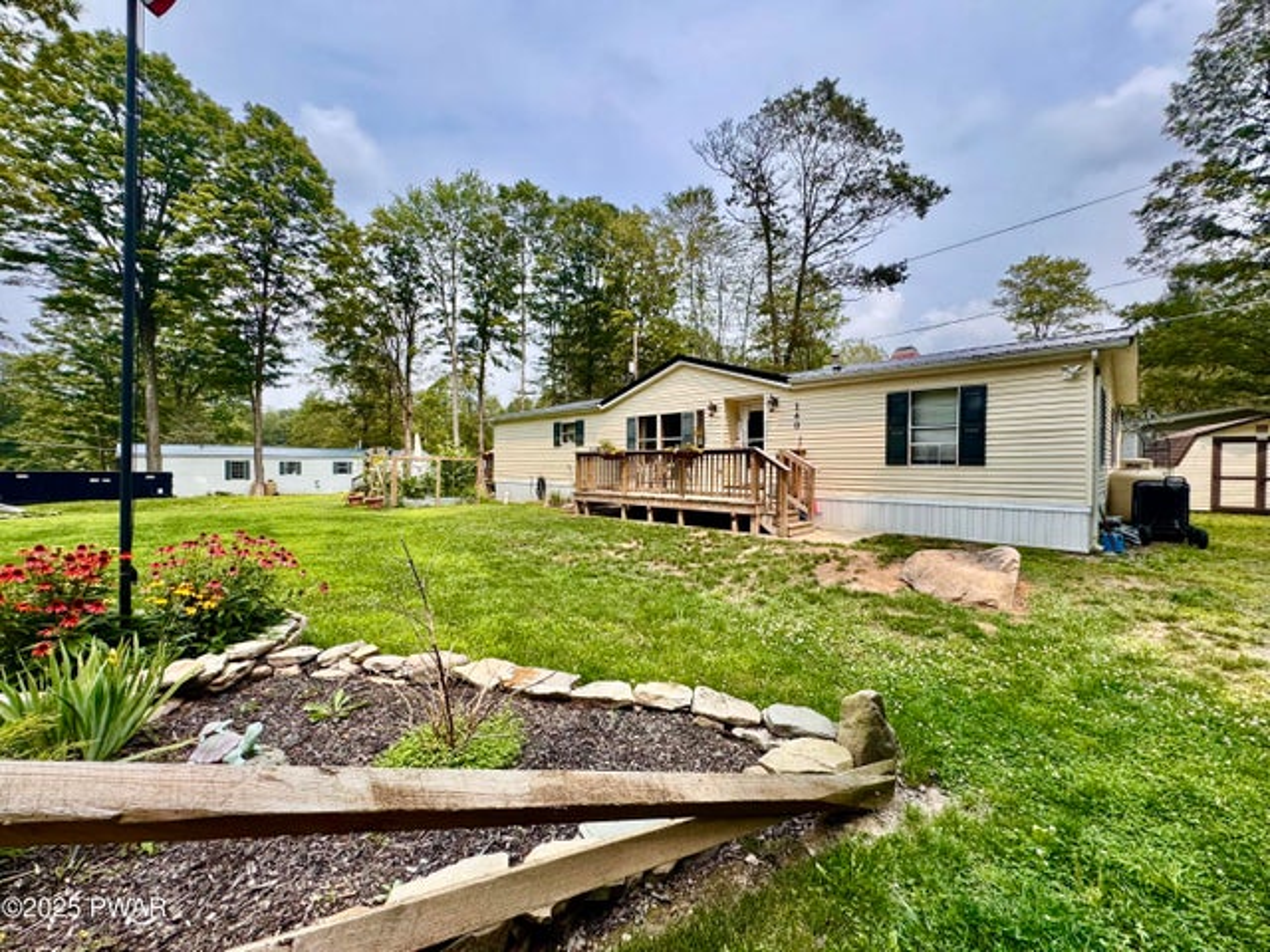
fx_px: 514
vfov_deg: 85.7
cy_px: 476
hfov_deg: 102.1
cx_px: 635
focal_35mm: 14
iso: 50
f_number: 2.2
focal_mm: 2.22
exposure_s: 1/1299
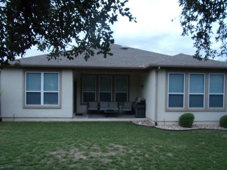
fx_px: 197
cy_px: 93
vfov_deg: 46.7
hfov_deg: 60.0
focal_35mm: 30
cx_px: 113
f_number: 3.3
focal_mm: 4.3
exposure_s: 1/17
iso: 262
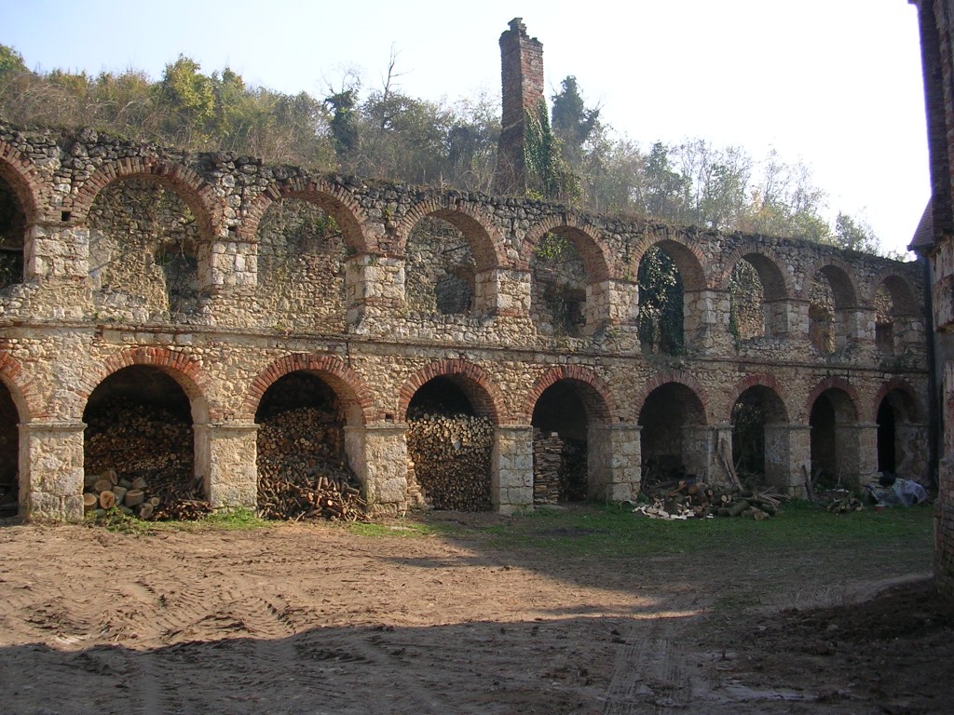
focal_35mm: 38
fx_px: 1047
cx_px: 477
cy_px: 358
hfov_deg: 49.0
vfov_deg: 37.7
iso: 50
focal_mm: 5.8
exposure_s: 1/512
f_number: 2.8
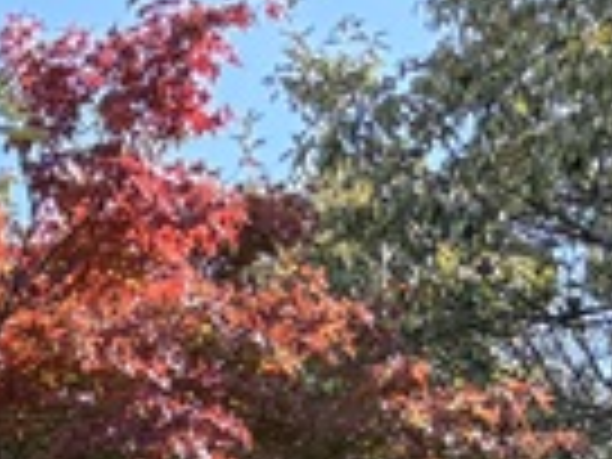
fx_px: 3377
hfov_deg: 8.0
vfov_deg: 6.8
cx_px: -1516
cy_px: 1521
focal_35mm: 191
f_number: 1.6
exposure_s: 1/654
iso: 64
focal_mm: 5.96
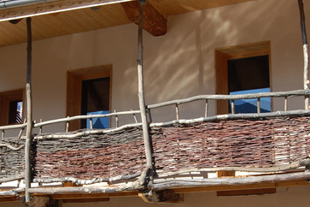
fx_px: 637
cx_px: 137
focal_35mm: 74
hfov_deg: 27.3
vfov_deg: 18.4
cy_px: 139
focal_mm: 28
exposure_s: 1/320
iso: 200
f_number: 9
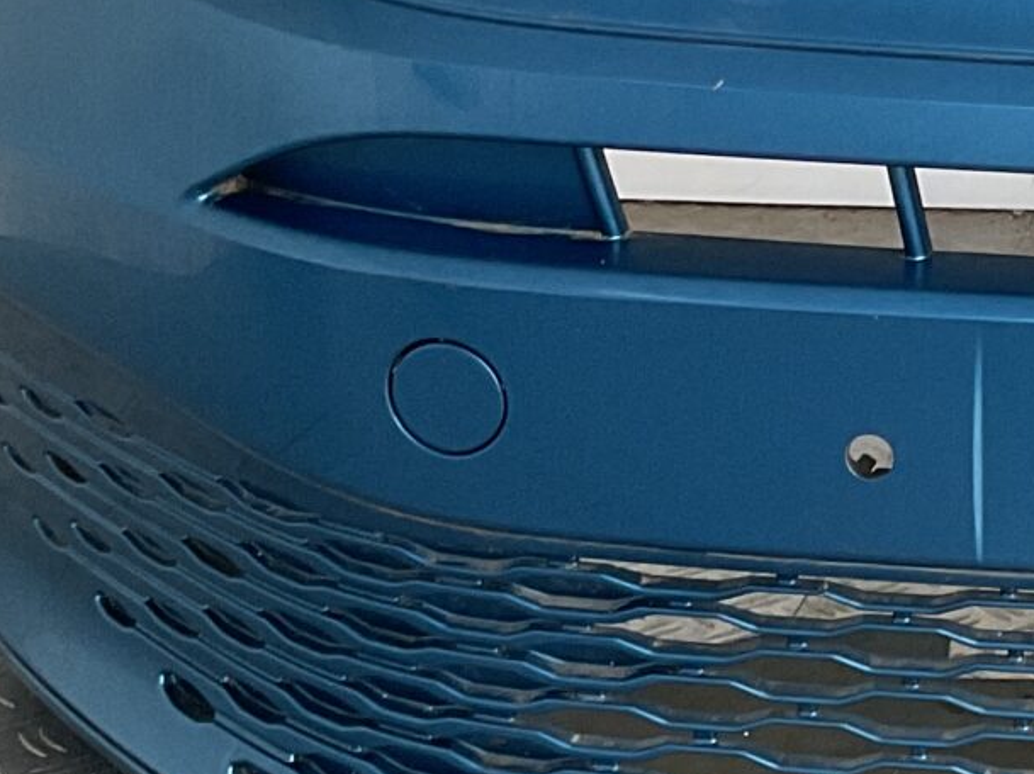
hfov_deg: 14.6
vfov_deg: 12.0
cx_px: 1734
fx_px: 3642
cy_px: -42
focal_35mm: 122
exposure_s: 1/120
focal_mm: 3
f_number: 1.8
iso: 50
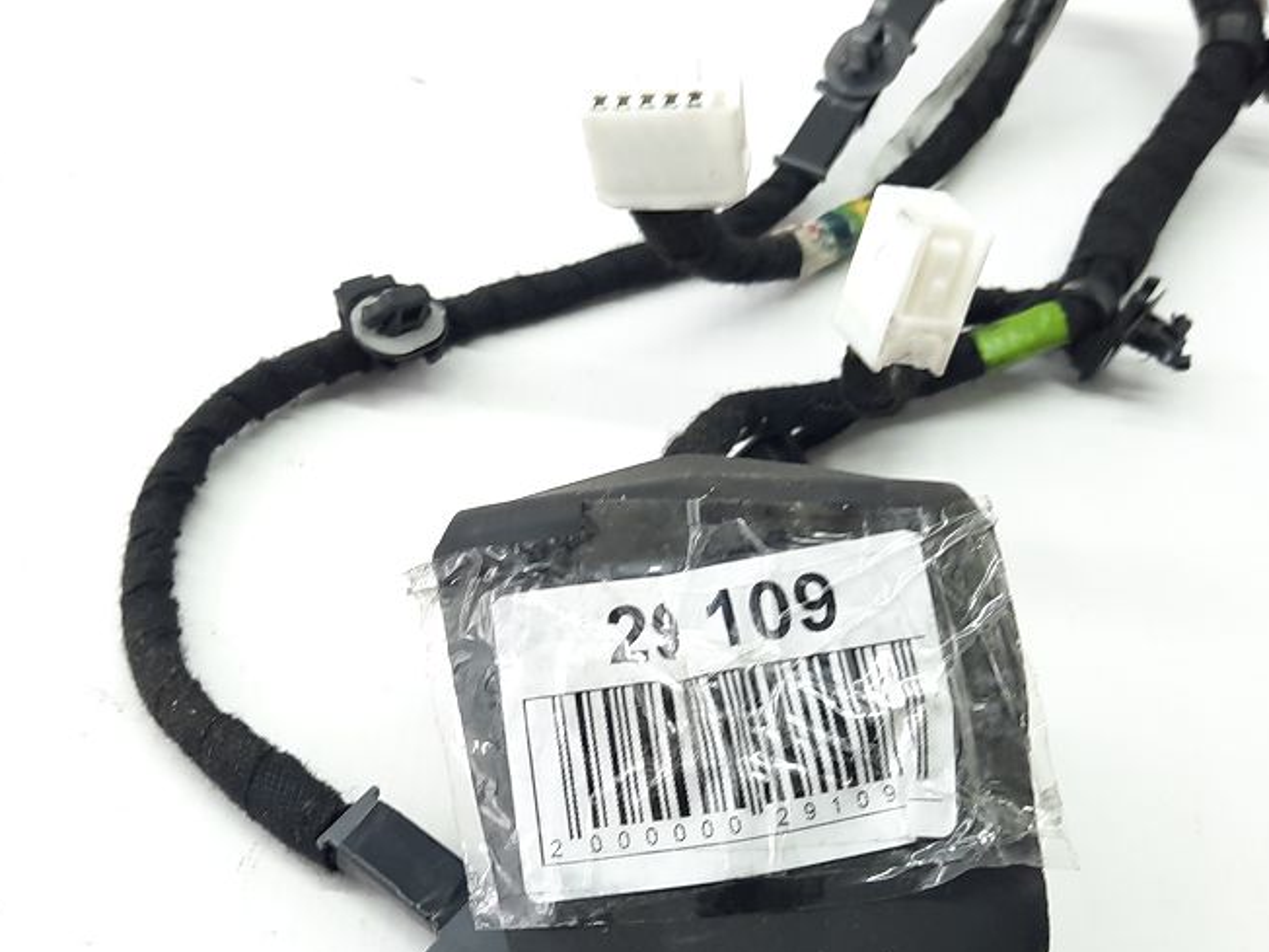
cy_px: 592
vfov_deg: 31.4
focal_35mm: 46
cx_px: 535
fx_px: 1686
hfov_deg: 41.1
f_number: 2
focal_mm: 4.6
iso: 100
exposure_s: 1/50
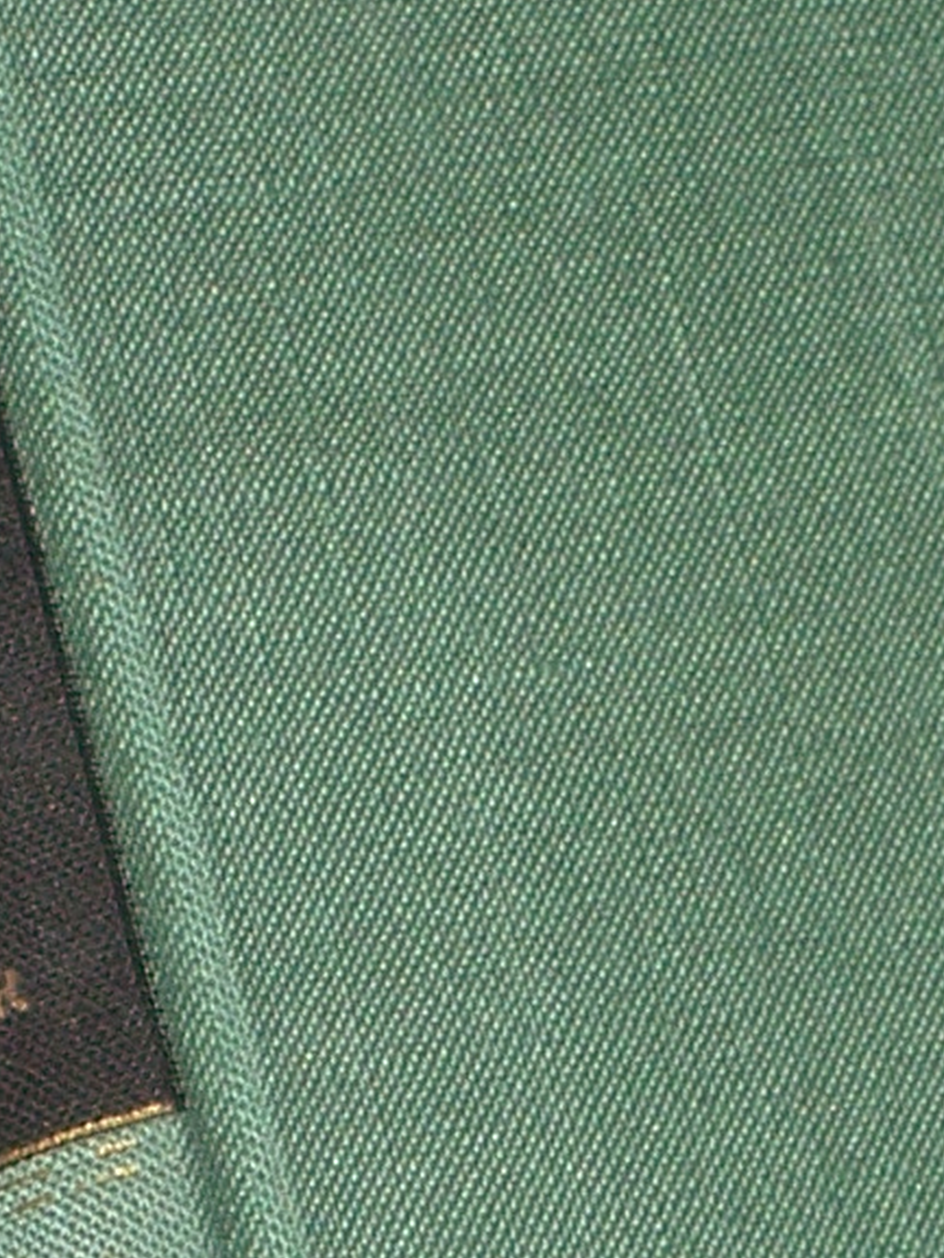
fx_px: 14793
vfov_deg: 4.9
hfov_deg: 3.7
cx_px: 759
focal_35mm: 407
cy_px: 1384
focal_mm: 16.8
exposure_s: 1/100
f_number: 4.6
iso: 80
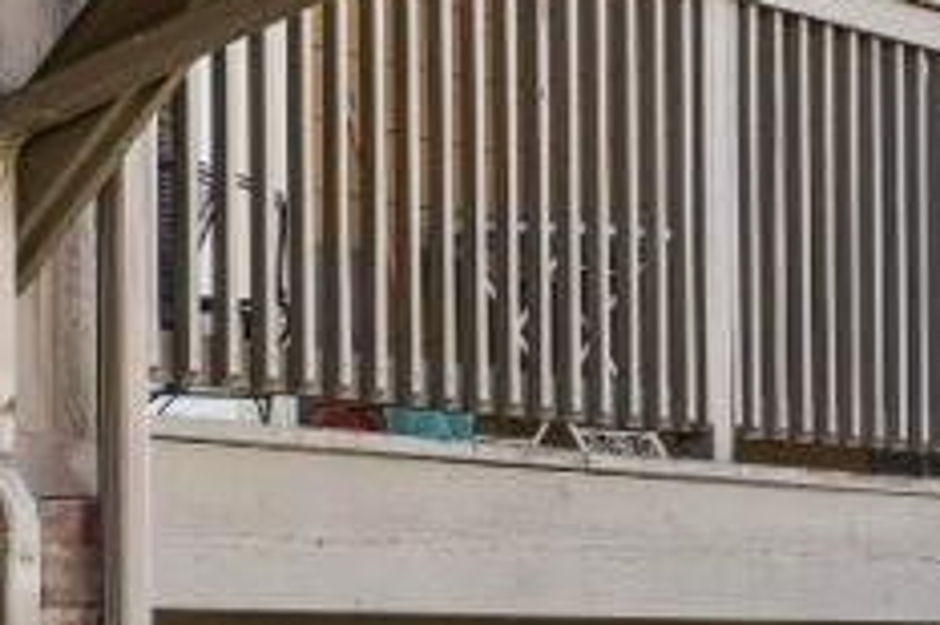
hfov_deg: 12.8
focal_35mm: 154
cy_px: 708
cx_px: -355
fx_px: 4018
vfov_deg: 8.8
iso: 160
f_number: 4
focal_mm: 35
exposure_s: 1/160
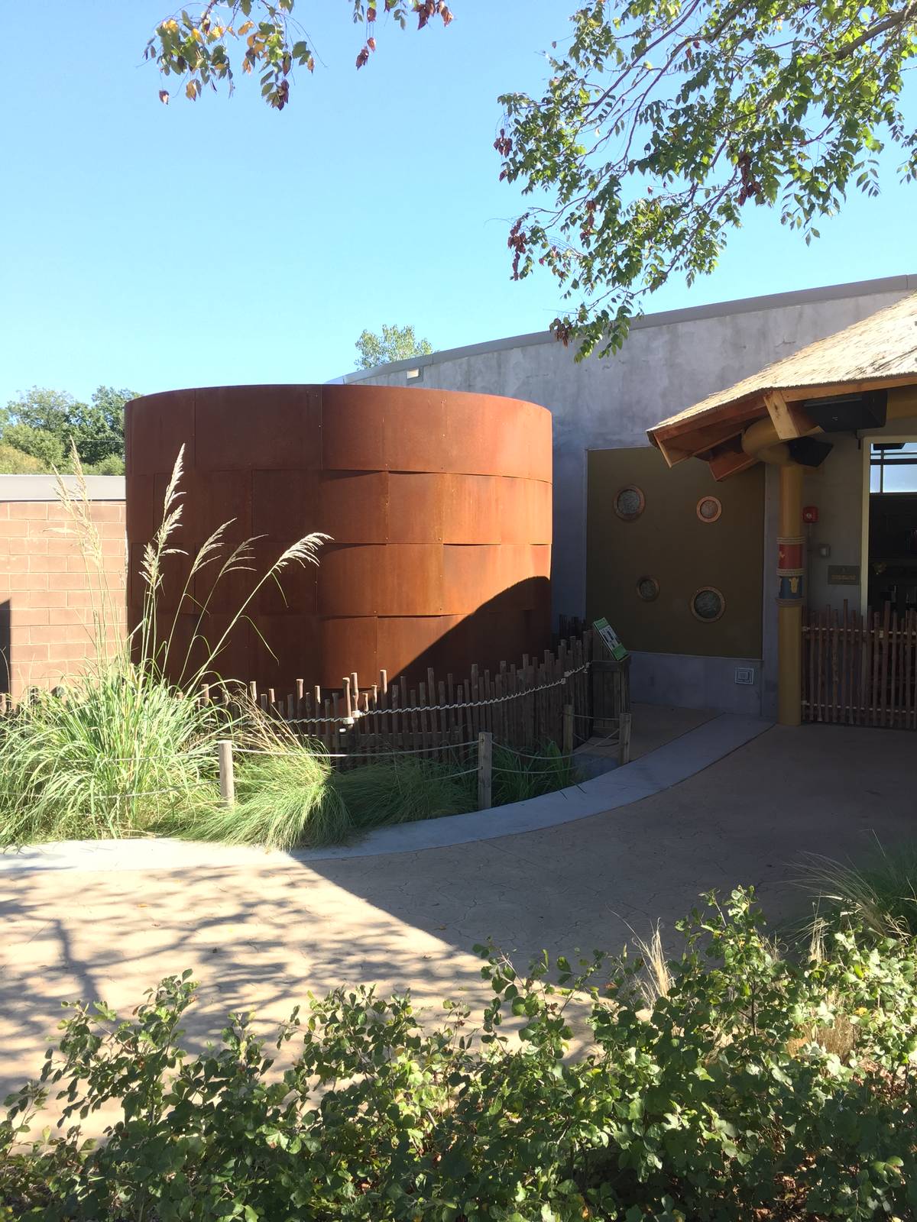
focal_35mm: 29
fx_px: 1024
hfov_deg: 48.2
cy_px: 611
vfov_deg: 61.7
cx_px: 458
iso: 32
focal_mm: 4.15
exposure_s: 1/202
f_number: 2.2
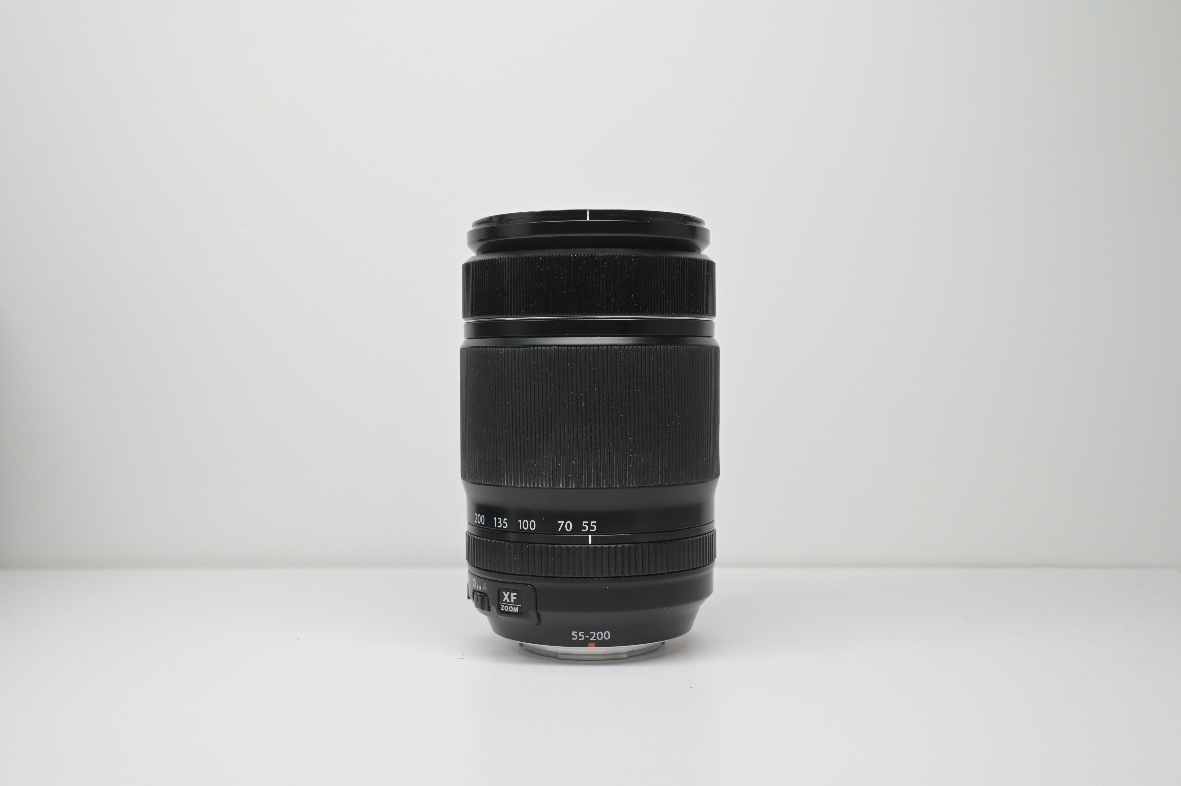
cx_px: 590
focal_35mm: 40
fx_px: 1311
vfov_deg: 33.4
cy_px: 393
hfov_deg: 48.5
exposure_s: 1/125
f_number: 13
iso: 2000
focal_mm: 40
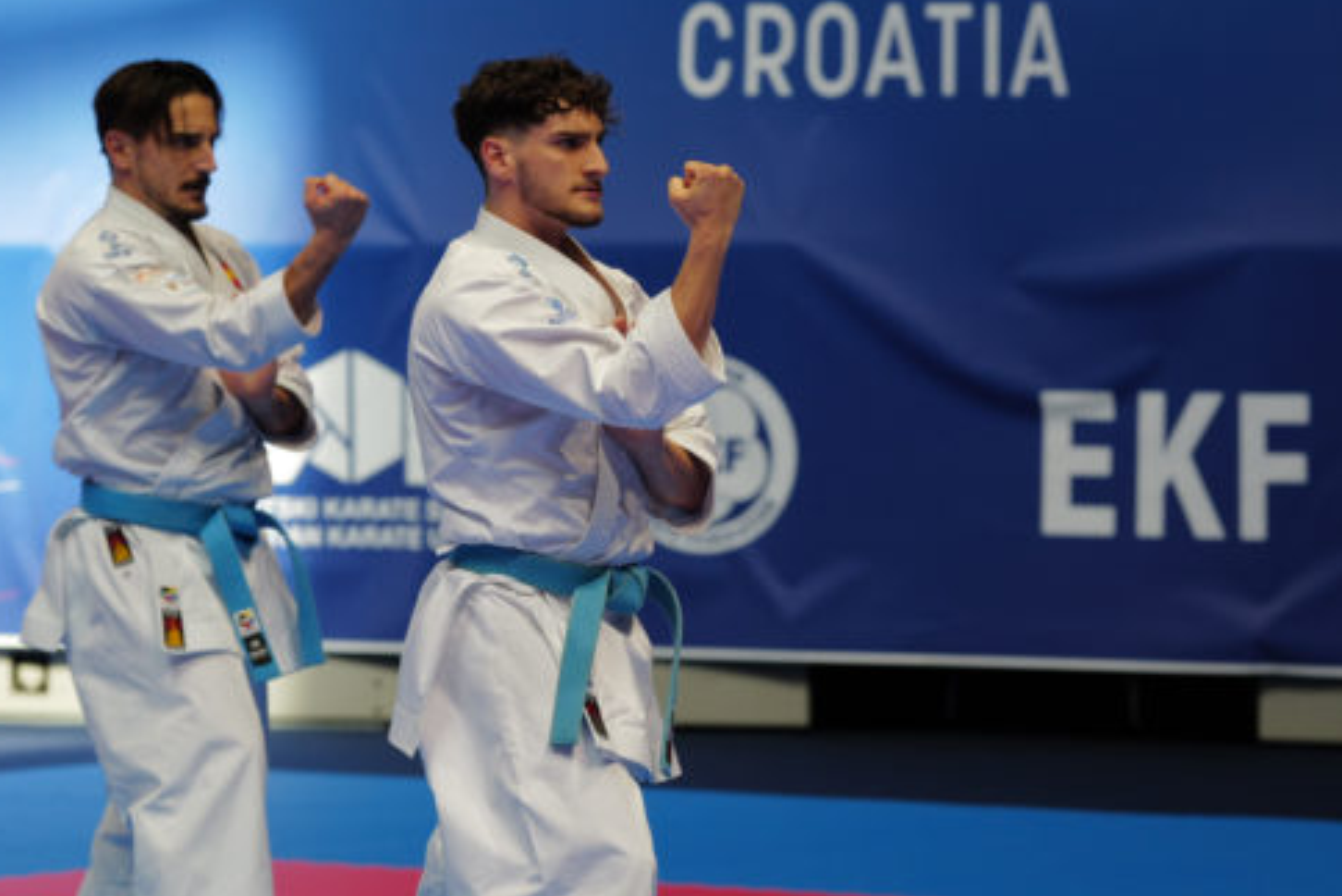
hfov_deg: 8.4
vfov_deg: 5.6
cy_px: 573
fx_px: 9135
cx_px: 826
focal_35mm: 245
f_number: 2.8
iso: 640
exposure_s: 1/500
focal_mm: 116
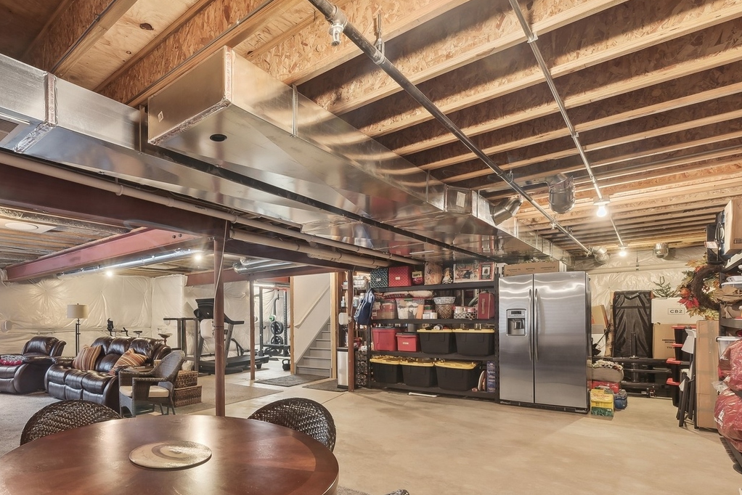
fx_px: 392
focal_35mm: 19
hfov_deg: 81.8
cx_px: 209
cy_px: 314
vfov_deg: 63.5
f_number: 9
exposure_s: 1
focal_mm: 12
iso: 200
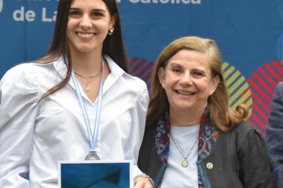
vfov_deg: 5.6
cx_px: 129
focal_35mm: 246
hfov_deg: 8.4
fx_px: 1934
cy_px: 112
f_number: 9
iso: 2000
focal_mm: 75
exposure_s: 1/320
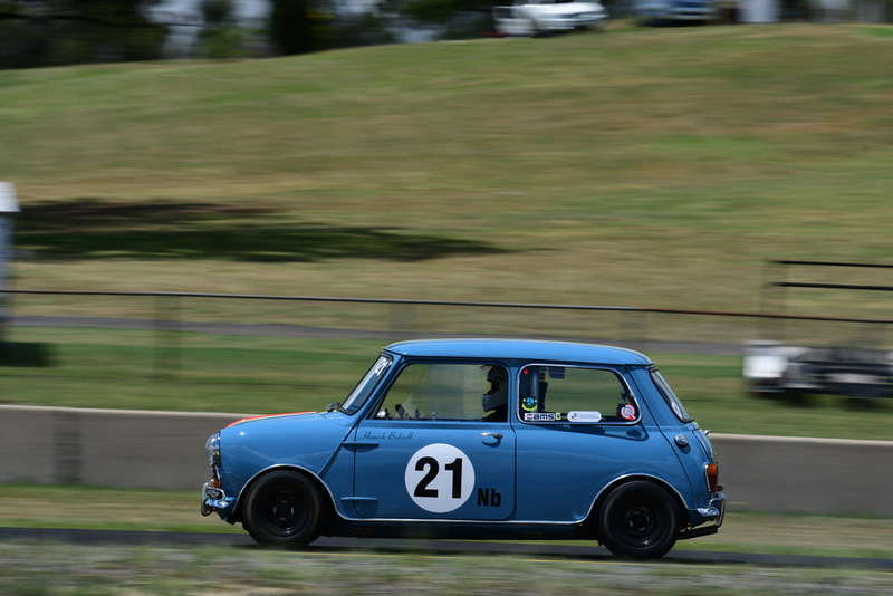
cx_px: 446
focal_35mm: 210
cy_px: 298
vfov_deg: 6.5
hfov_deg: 9.8
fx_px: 5211
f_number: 14
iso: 160
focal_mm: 140
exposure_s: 1/200
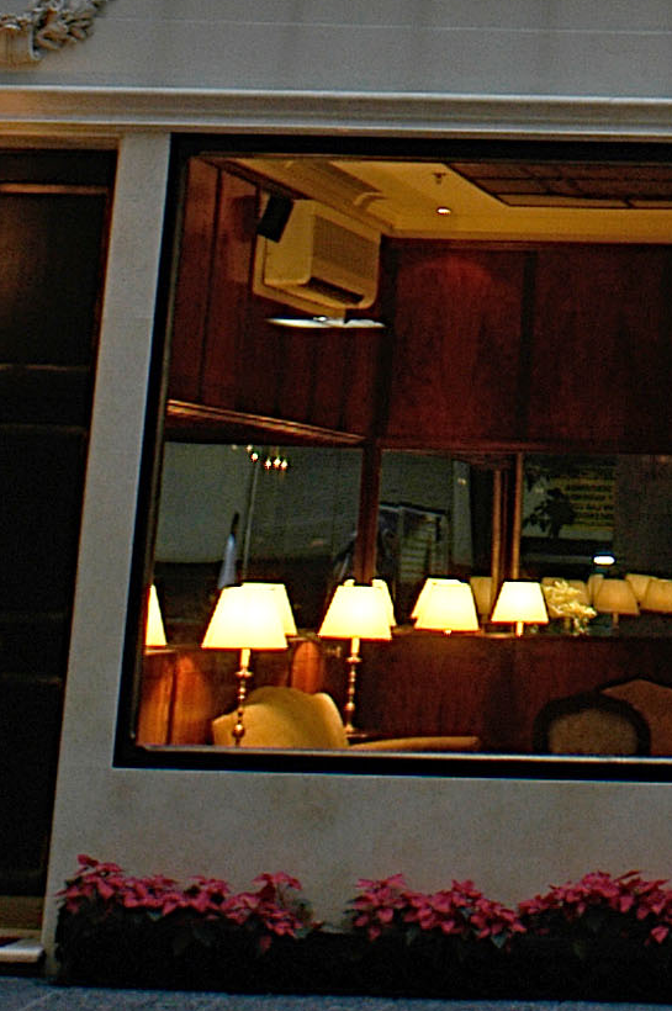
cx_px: 1010
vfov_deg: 16.9
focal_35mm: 108
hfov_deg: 12.1
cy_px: -575
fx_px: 3030
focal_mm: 20
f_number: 6.3
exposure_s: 1/4
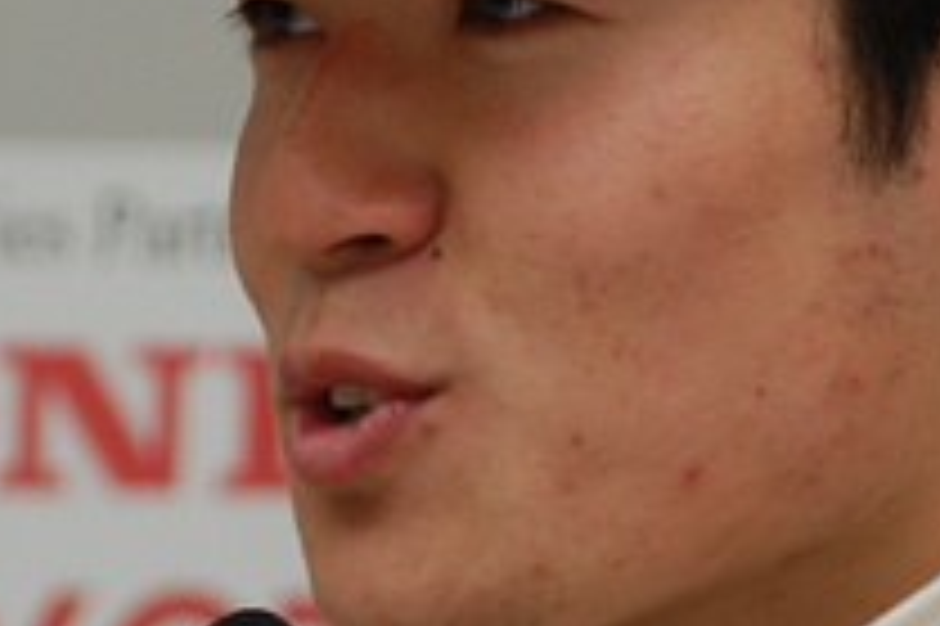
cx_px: 504
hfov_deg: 2.5
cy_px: 414
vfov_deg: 1.7
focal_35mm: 830
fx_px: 21655
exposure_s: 1/60
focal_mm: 160
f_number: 8
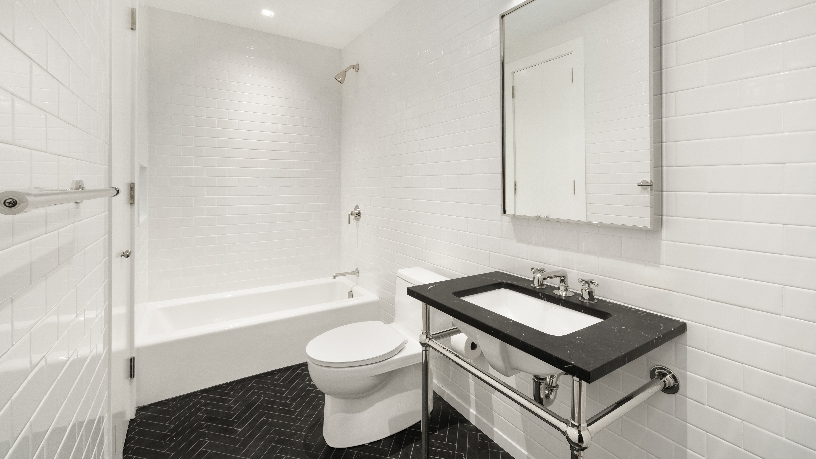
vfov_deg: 69.8
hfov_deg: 103.0
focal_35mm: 15
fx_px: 325
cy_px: 183
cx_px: 413
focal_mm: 14
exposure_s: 1/13
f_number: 13
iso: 640
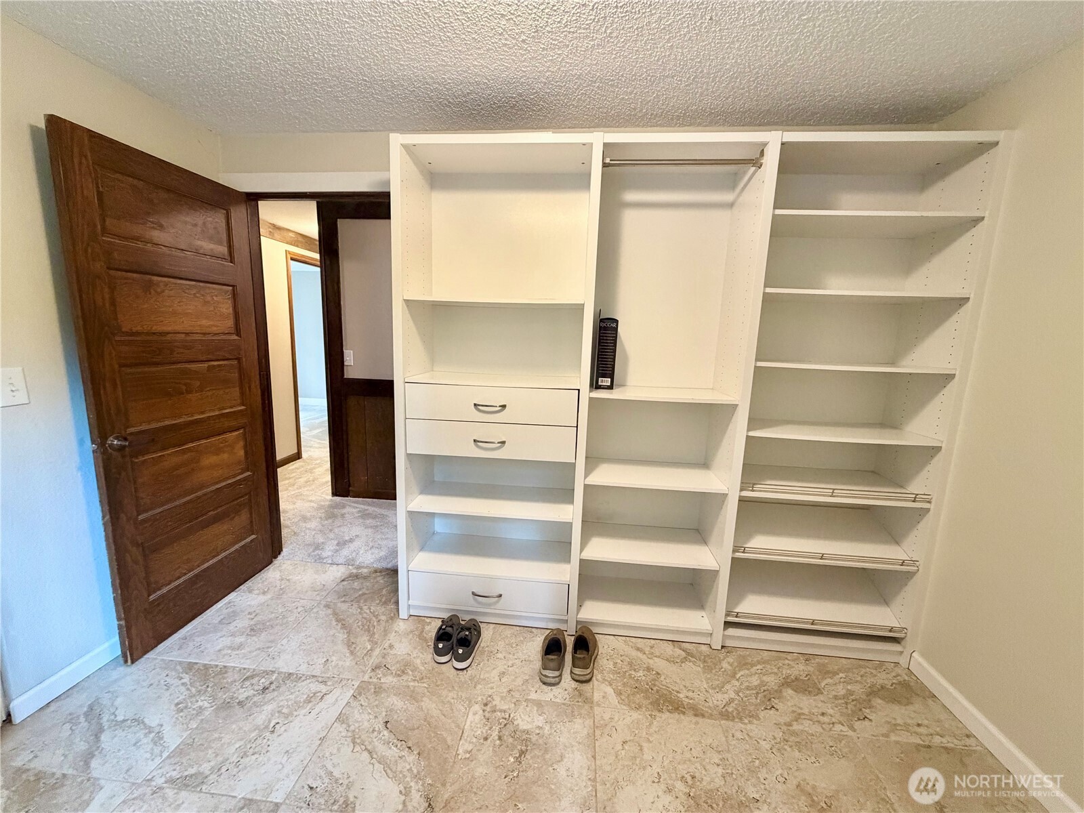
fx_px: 438
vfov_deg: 85.7
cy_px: 406
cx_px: 542
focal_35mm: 14
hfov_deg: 102.1
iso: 500
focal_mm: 2.22
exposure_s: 1/60
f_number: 2.2
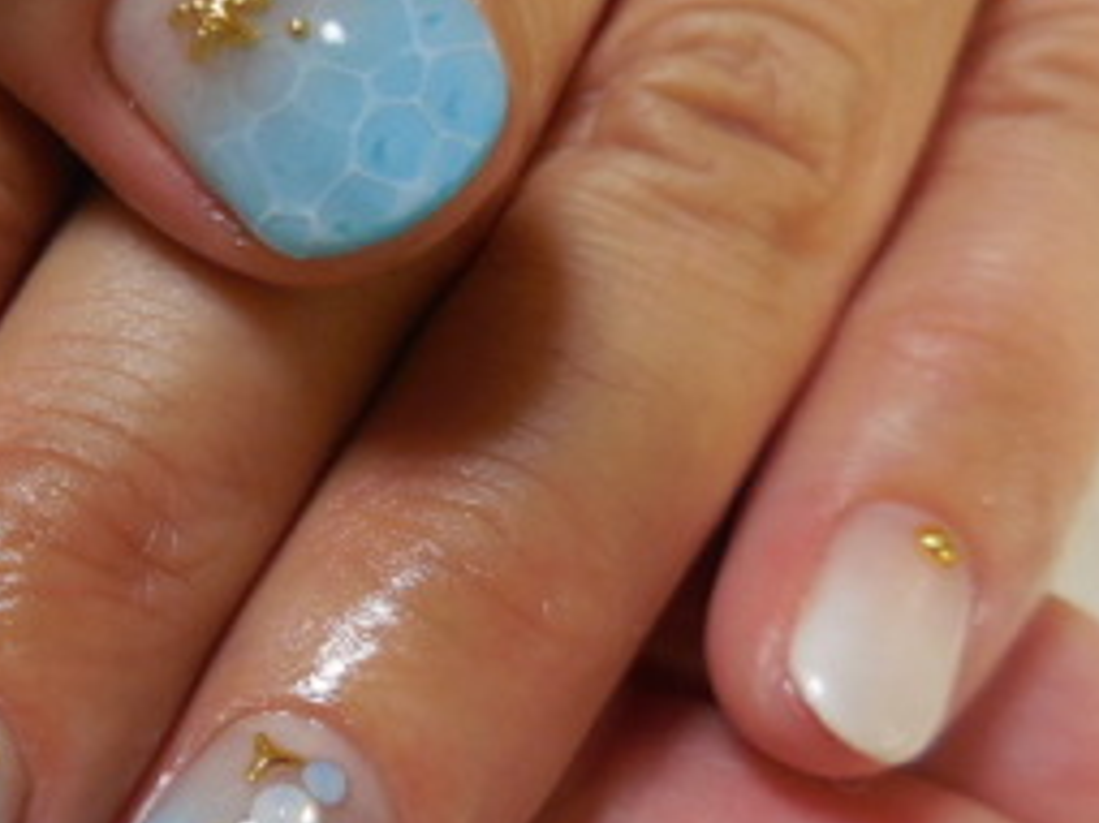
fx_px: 1555
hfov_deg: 37.9
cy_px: 433
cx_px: 267
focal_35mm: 49
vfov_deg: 29.6
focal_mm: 4.5
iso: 220
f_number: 3.3
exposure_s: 1/30
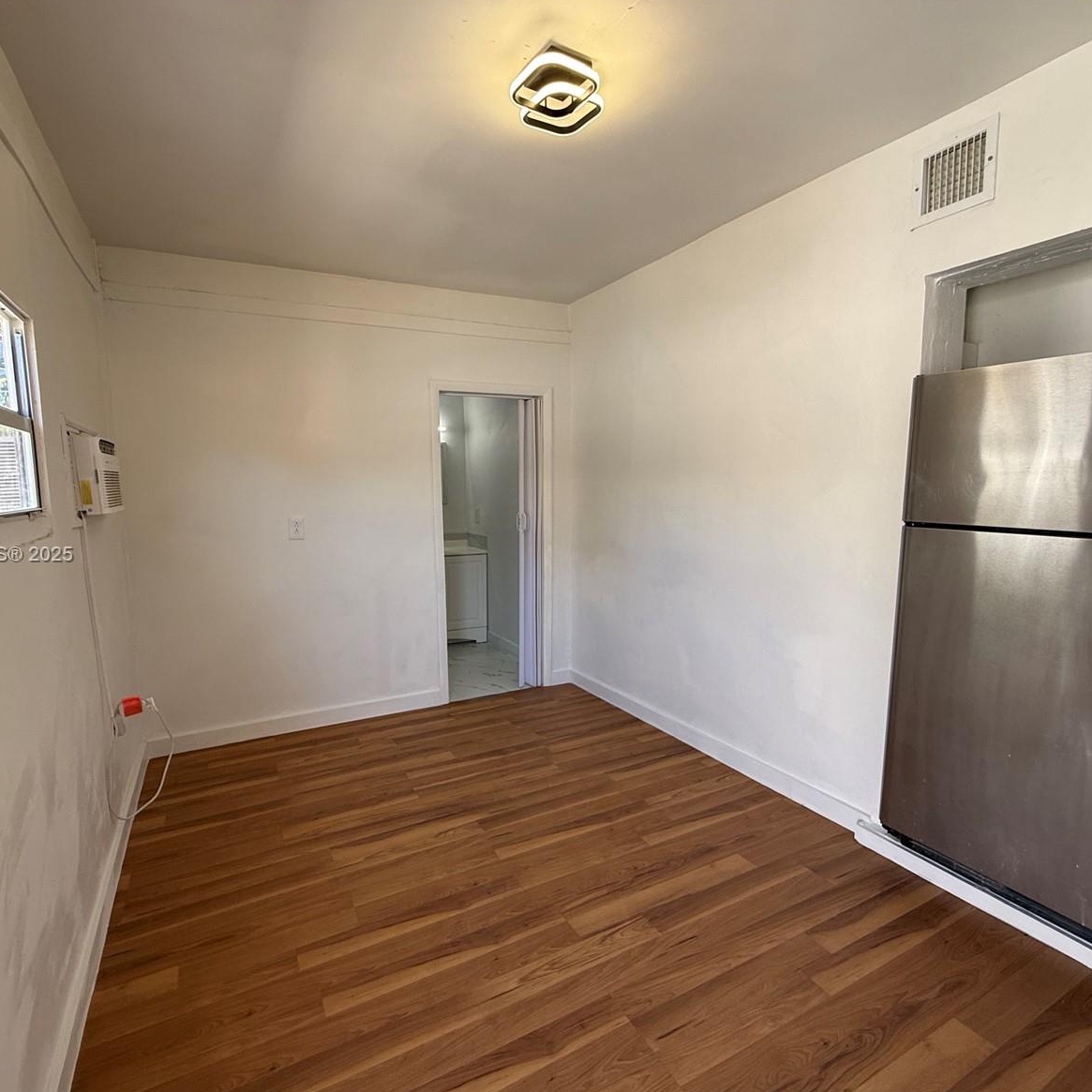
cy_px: 556
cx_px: 523
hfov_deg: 83.9
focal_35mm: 17
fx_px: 607
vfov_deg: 84.0
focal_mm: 2.22
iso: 64
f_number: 2.2
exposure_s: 1/99
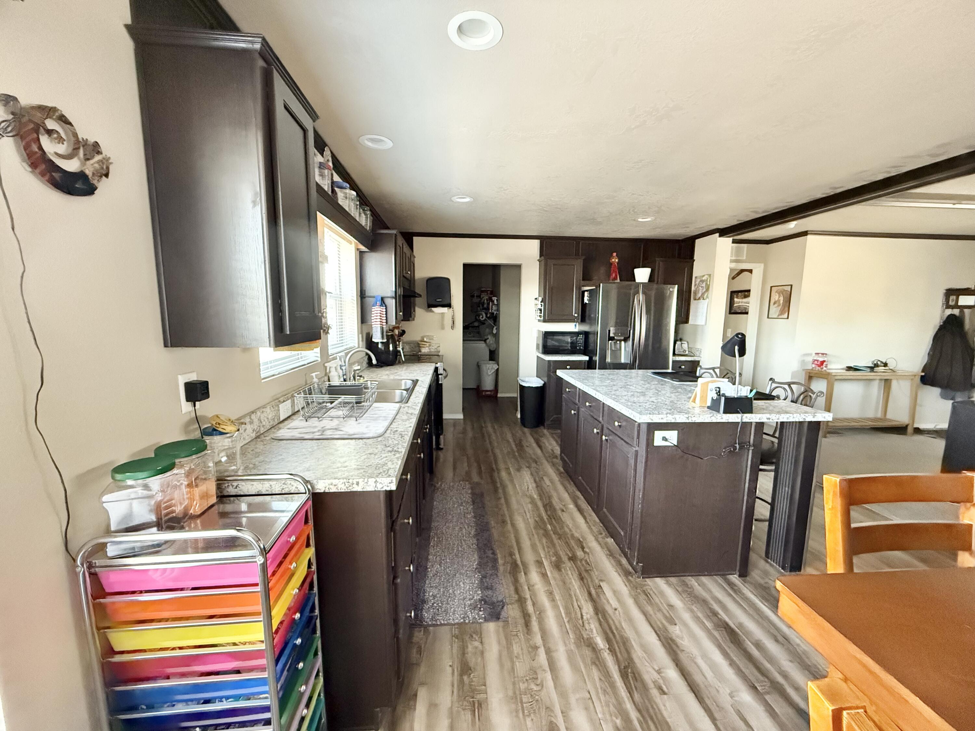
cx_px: 488
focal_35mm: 14
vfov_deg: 85.7
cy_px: 366
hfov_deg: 102.1
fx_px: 394
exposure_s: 1/60
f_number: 2.2
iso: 1000
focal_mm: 2.22
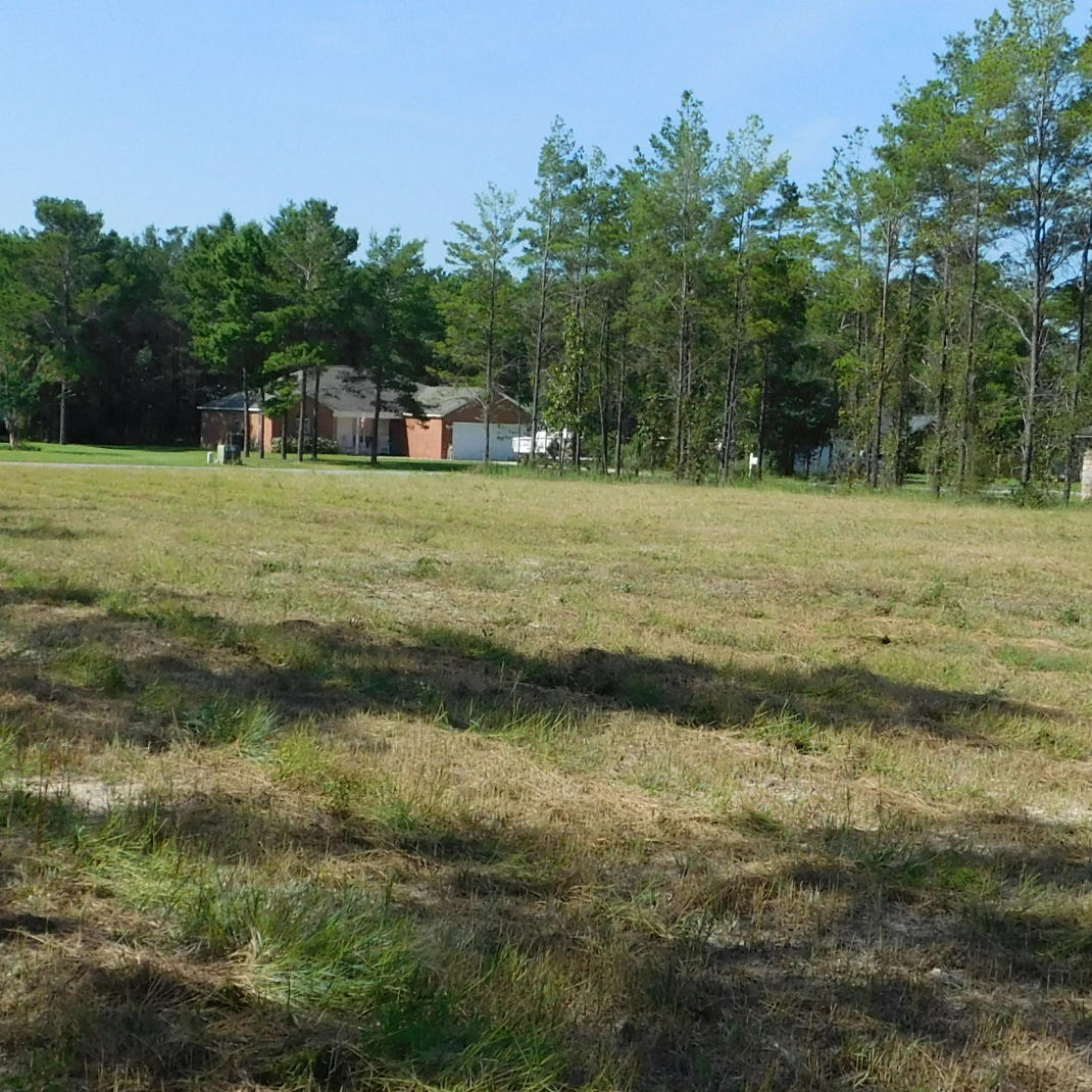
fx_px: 2034
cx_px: 584
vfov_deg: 30.0
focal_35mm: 57
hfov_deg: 30.0
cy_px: 626
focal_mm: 4
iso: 125
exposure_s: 1/400
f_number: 6
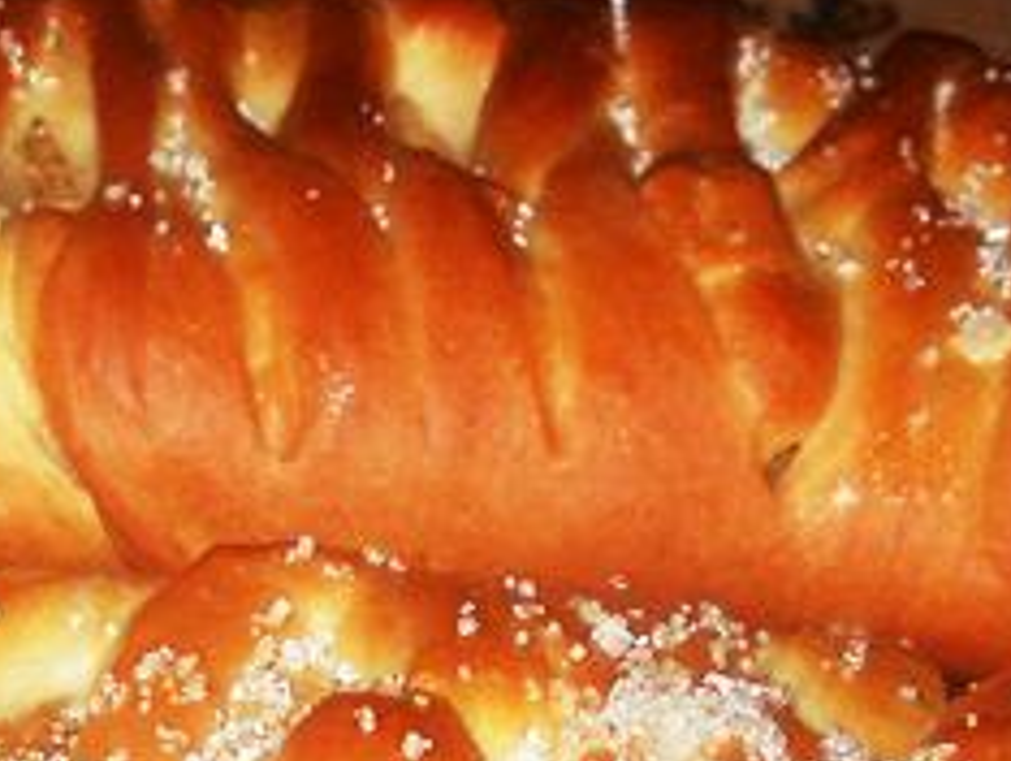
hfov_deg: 14.0
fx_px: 4093
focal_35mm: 140
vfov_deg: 10.4
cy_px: 1033
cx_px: 216
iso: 80
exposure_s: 1/30
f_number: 5.5
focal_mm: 6.72
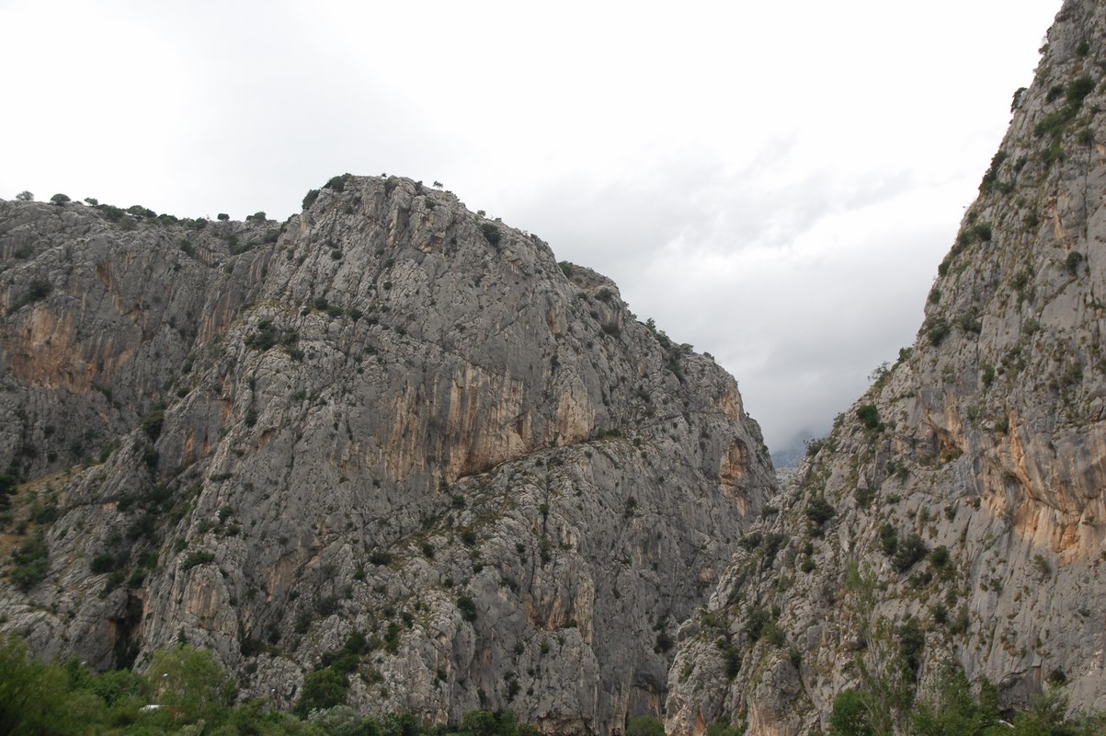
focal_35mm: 38
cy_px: 368
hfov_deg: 51.3
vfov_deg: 35.4
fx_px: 1151
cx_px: 553
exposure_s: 1/500
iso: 400
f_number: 5
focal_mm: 25
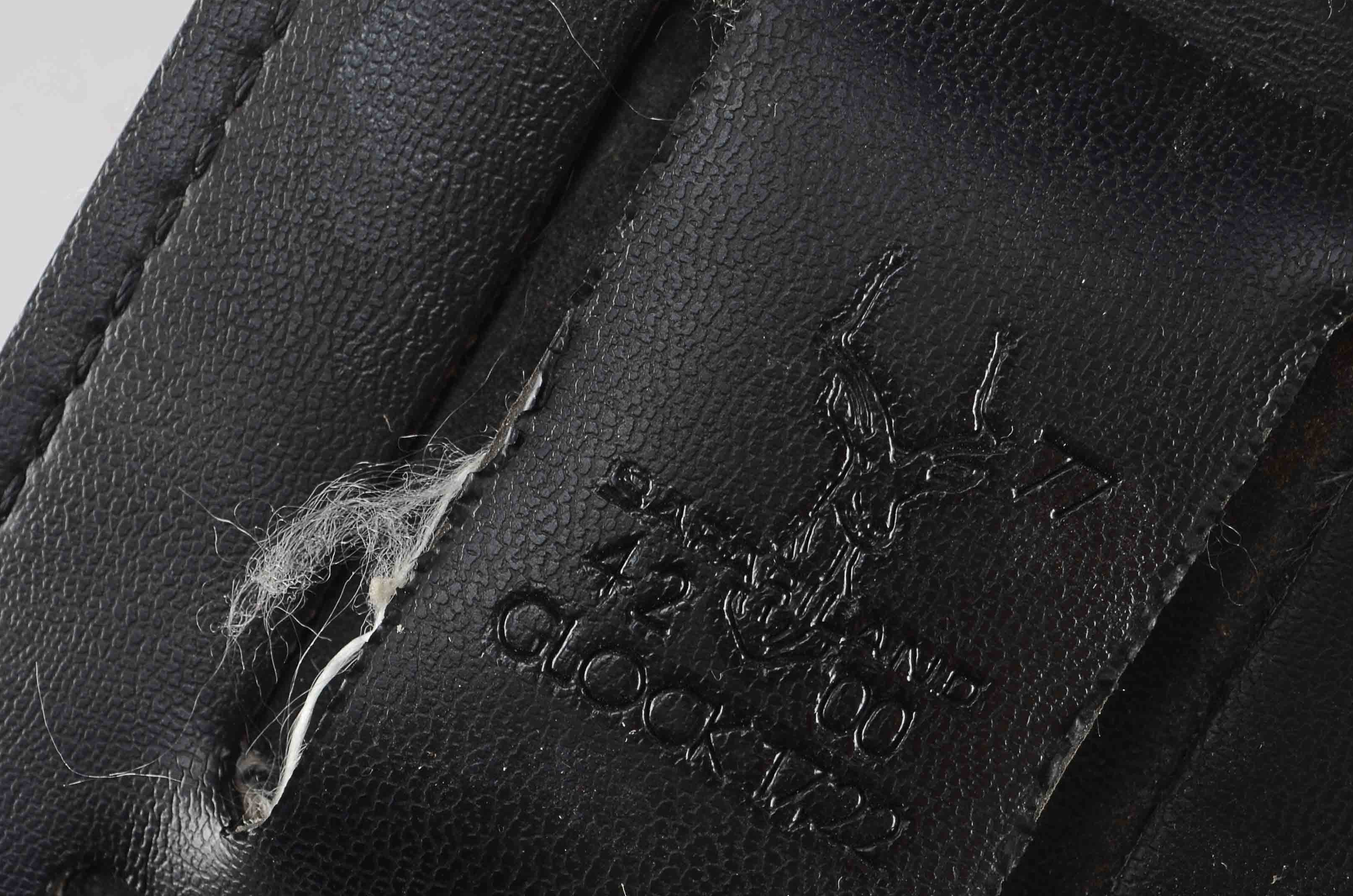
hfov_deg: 20.2
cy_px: 543
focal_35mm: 101
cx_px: 759
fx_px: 3788
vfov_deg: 13.5
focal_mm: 44
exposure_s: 1/80
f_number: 9
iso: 100
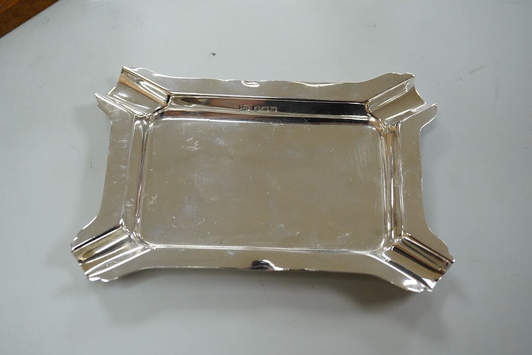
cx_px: 266
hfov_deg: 43.6
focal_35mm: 45
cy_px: 178
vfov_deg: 29.9
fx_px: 665
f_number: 8
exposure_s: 1/320
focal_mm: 30
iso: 2500
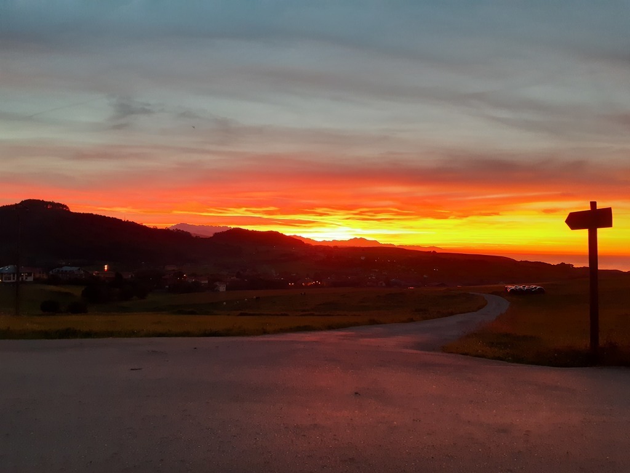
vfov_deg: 53.1
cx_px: 315
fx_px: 473
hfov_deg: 67.3
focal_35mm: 26
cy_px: 236
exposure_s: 1/50
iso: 200
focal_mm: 3.92
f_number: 1.7
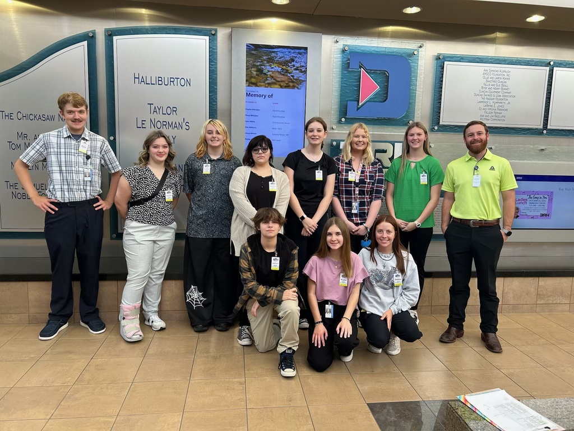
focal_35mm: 26
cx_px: 287
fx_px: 431
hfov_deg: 67.3
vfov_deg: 53.1
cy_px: 216
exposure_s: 1/120
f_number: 1.5
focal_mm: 5.7
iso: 50
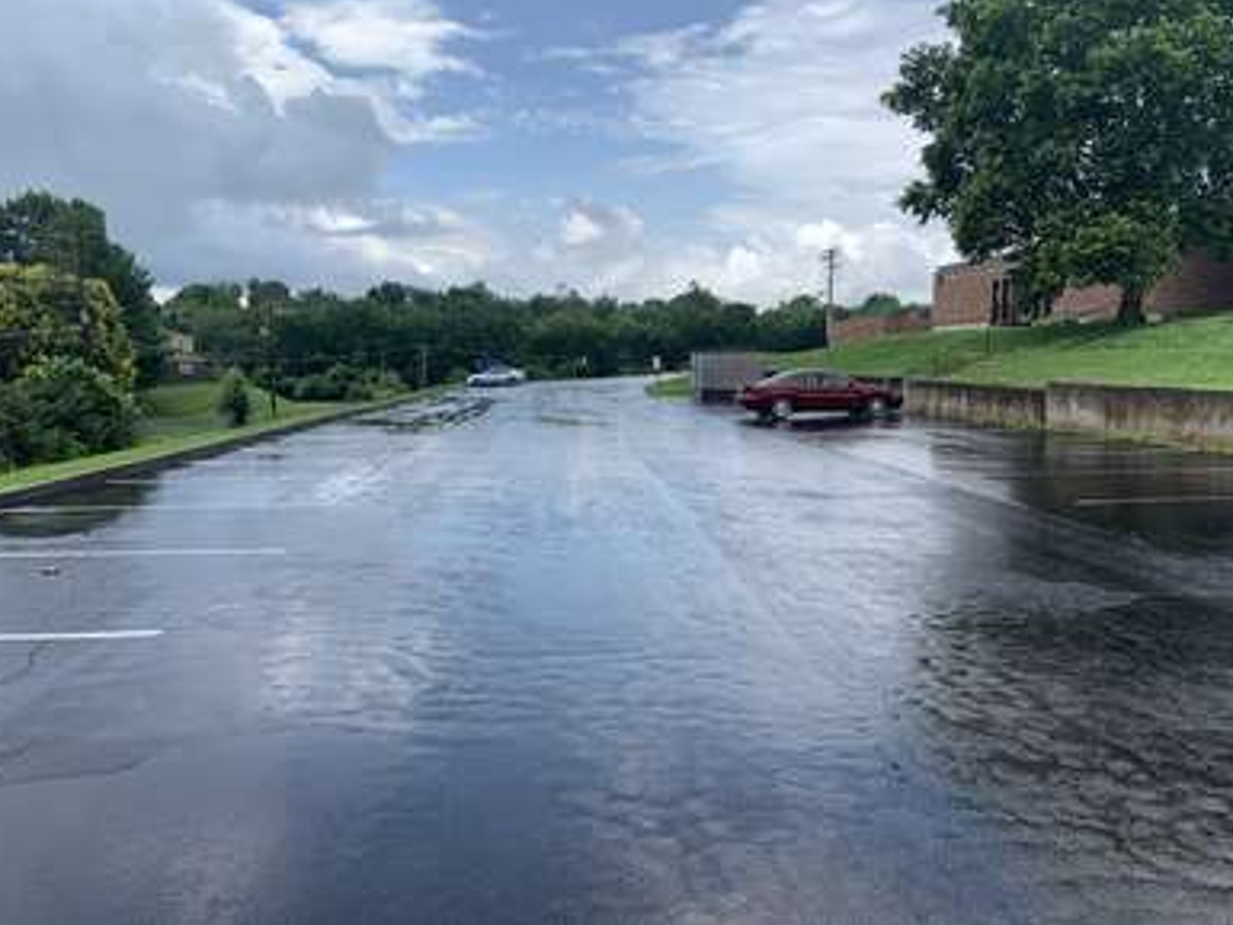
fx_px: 962
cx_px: 618
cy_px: 448
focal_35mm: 27
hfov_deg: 65.3
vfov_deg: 51.4
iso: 25
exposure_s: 1/1953
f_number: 1.8
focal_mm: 4.25
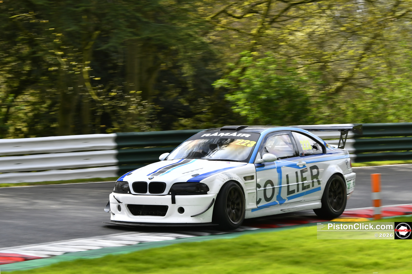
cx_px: 206
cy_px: 137
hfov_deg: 17.1
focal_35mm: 120
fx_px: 1373
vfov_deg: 11.4
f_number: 5.6
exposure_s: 1/250
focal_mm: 80
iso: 320
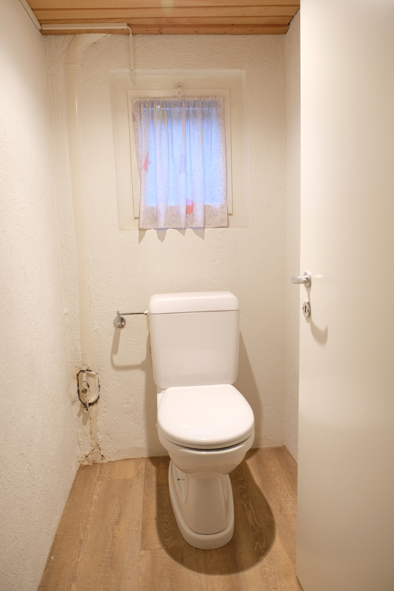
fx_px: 411
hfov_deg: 51.3
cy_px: 296
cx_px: 193
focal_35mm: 25
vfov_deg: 71.5
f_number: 2.8
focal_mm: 16
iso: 800
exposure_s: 1/20
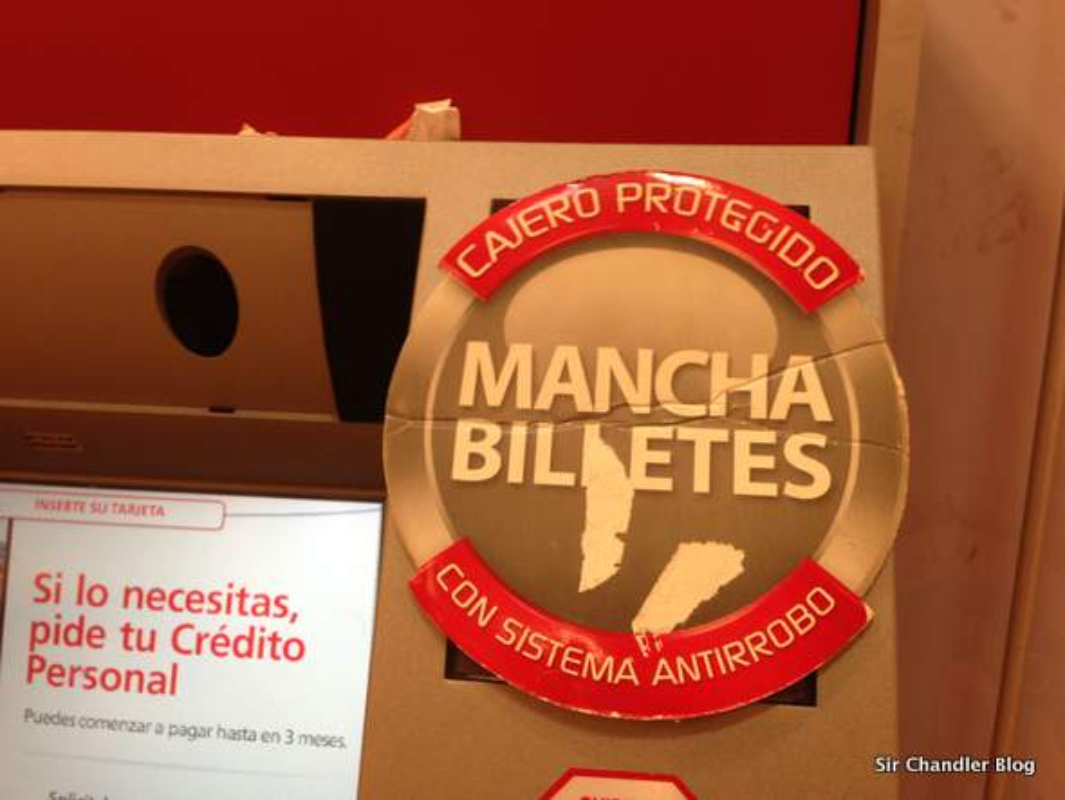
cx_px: 532
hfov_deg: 55.3
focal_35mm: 33
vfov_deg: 43.0
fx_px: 1016
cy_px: 400
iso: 80
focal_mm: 4.13
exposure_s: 1/20
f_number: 2.4
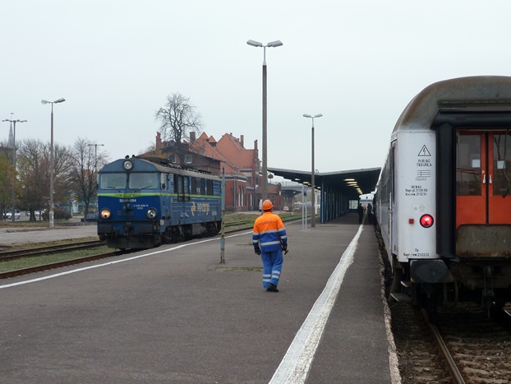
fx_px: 930
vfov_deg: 23.3
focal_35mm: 63
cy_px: 204
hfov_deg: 30.7
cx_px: 295
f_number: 4.1
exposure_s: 1/80
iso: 100
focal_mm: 8.7
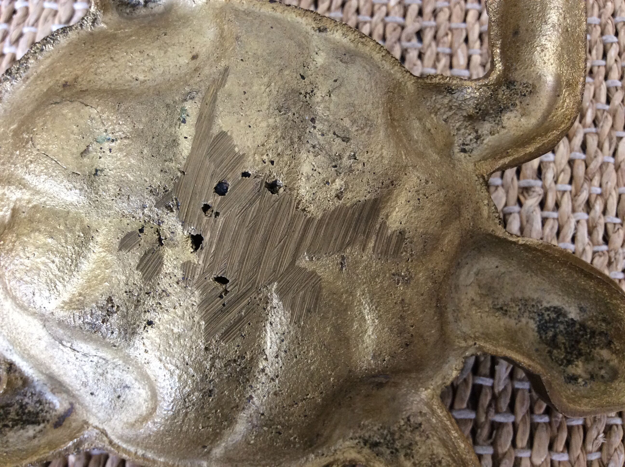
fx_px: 577
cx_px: 312
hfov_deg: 56.9
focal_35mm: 32
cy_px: 234
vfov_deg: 44.1
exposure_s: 1/25
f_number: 2.4
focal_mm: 3.3
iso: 100
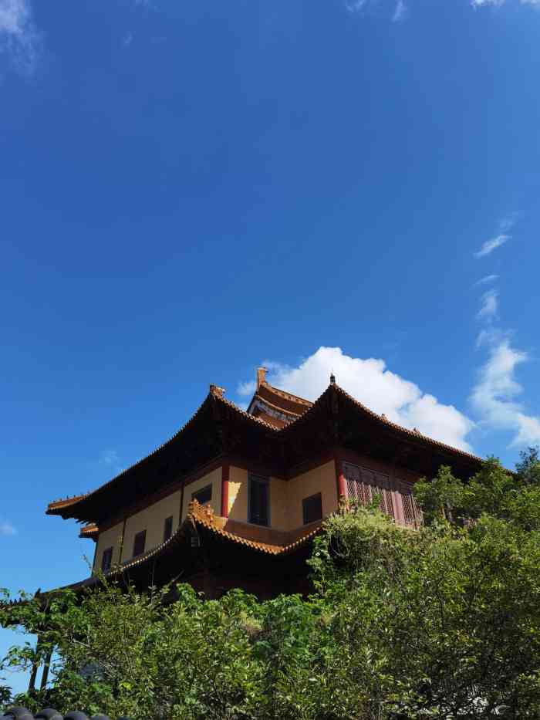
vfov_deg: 65.3
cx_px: 270
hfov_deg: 51.4
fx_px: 561
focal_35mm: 27
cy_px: 360
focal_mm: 6.71
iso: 50
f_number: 1.9
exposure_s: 1/10000
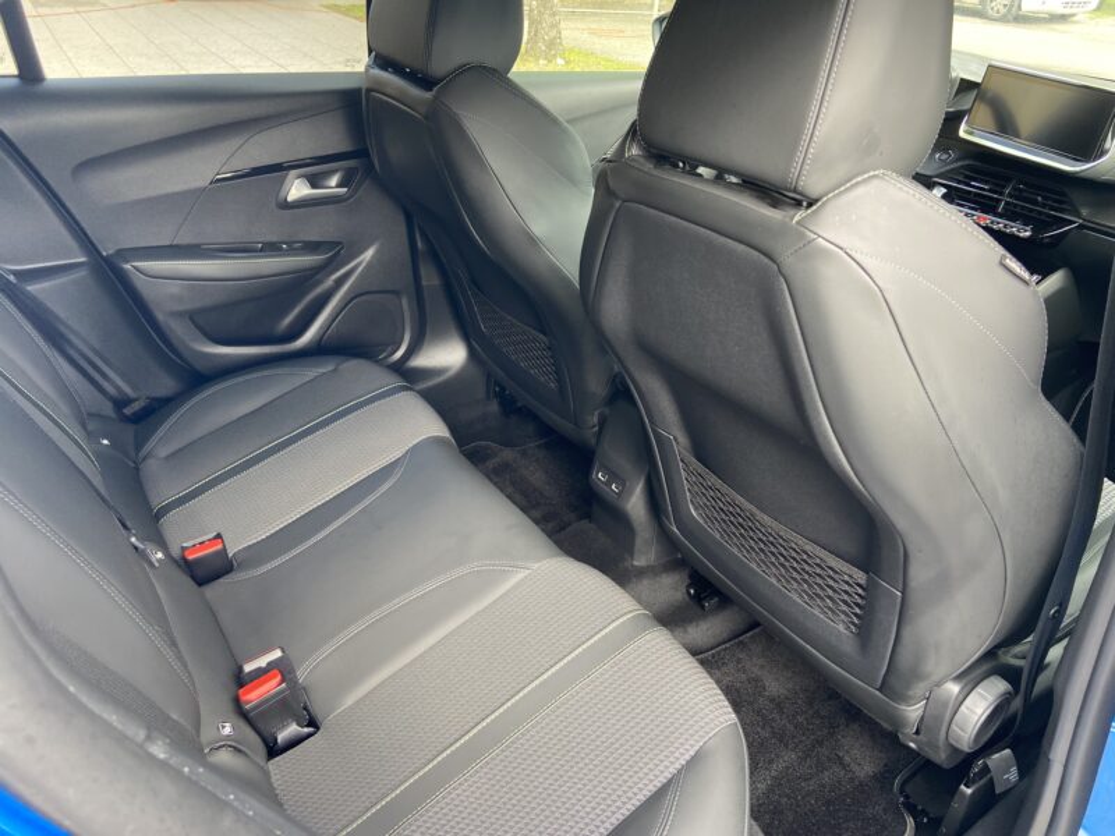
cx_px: 558
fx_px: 837
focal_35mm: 26
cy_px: 418
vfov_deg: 53.1
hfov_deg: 67.3
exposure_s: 1/122
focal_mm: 4.25
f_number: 1.8
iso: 100
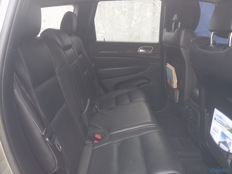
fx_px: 188
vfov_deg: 49.9
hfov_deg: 63.4
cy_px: 87
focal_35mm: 28
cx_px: 116
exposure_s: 1/50
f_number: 1.8
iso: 164
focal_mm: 4.22
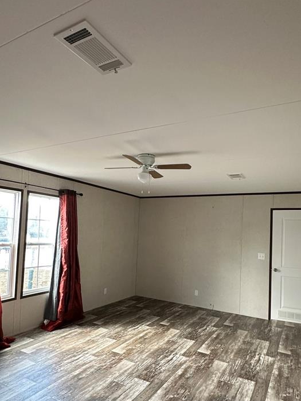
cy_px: 222
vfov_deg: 71.4
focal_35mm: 24
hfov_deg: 56.7
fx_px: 278
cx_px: 139
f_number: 2.2
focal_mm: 2.22
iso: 250
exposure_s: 1/120
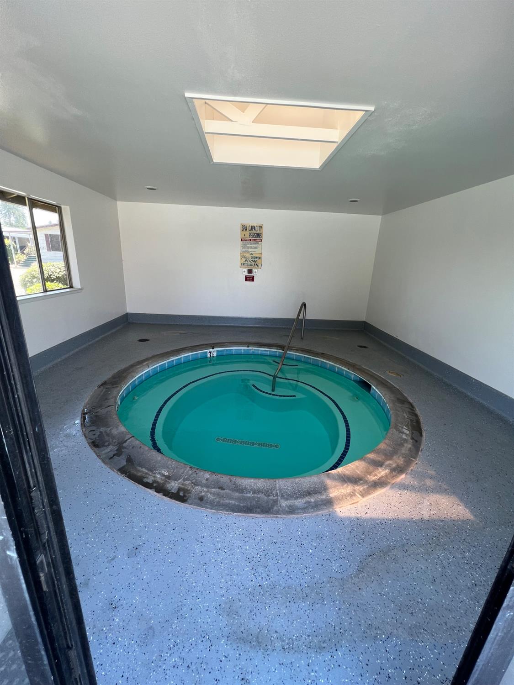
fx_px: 257
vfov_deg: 106.2
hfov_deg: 89.9
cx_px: 257
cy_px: 342
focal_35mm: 13
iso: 40
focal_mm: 1.57
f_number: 1.8
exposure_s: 1/99
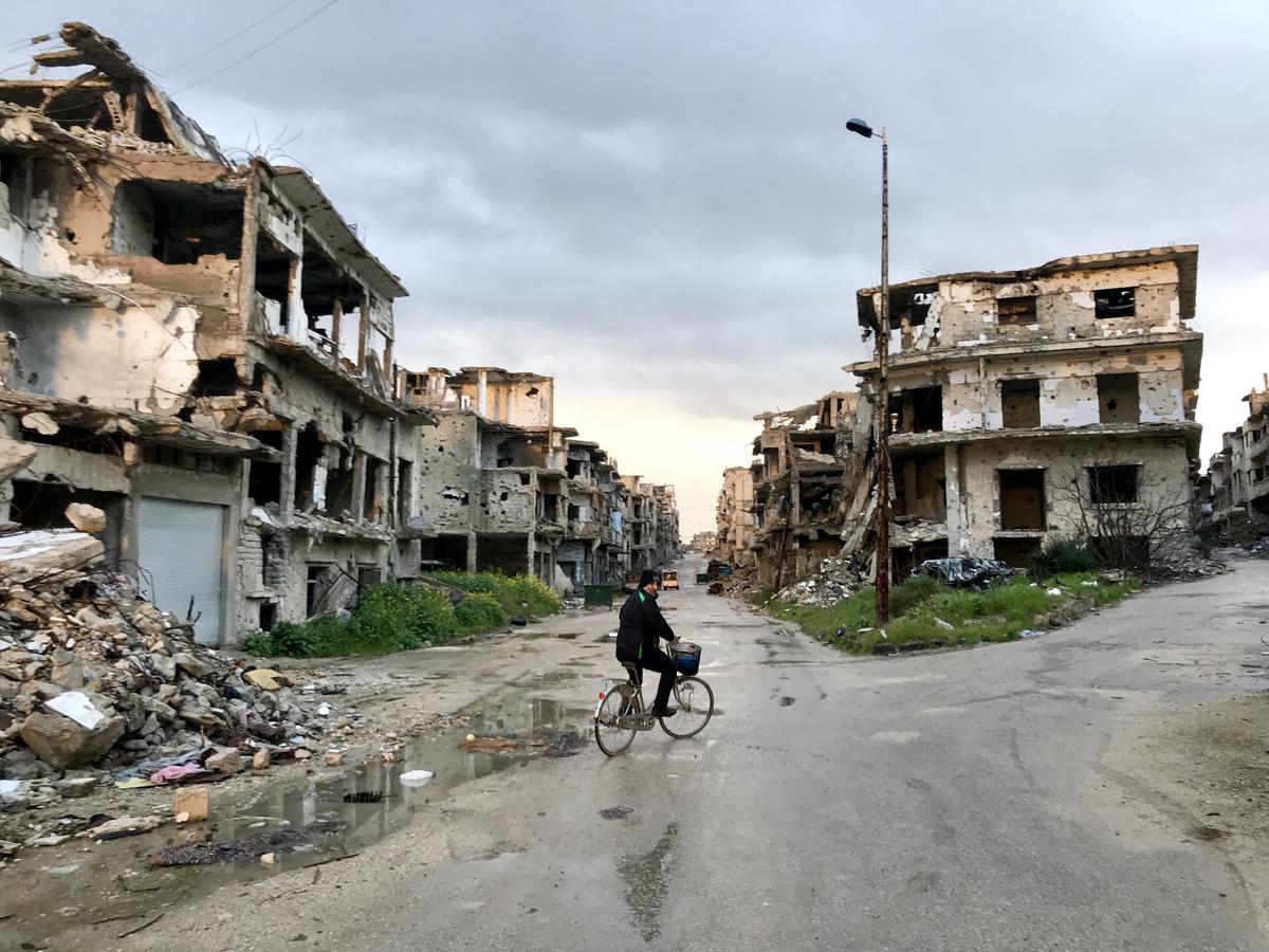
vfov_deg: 49.7
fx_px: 1026
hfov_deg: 63.4
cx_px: 634
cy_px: 476
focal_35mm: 28
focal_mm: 3.99
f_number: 1.8
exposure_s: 1/100
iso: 32
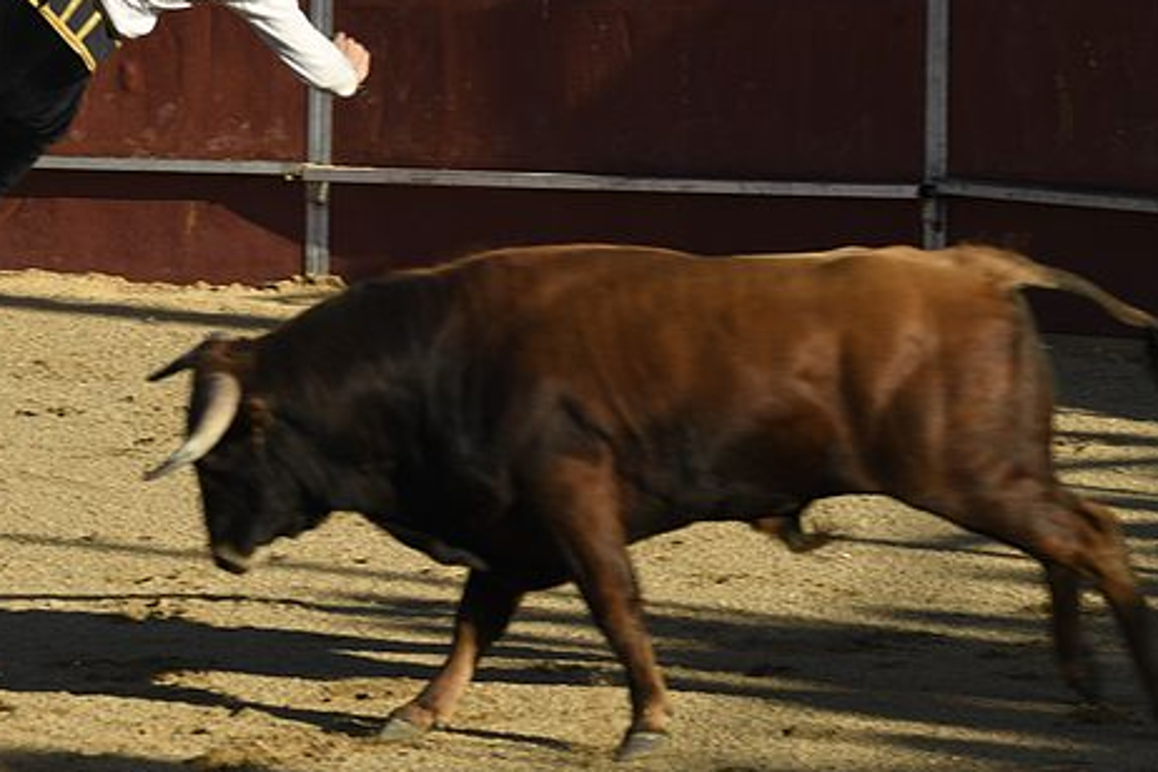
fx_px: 8877
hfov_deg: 7.5
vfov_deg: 5.0
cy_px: 159
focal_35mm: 276
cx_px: 353
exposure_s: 1/500
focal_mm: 150
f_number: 7.1
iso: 200
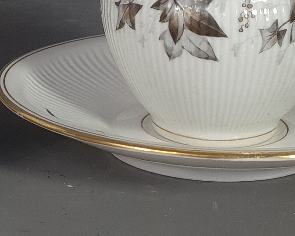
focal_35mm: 81
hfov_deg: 22.8
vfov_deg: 18.7
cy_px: 34
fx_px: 707
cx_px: 11
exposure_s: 1/100
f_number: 1.8
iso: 80
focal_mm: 5.4
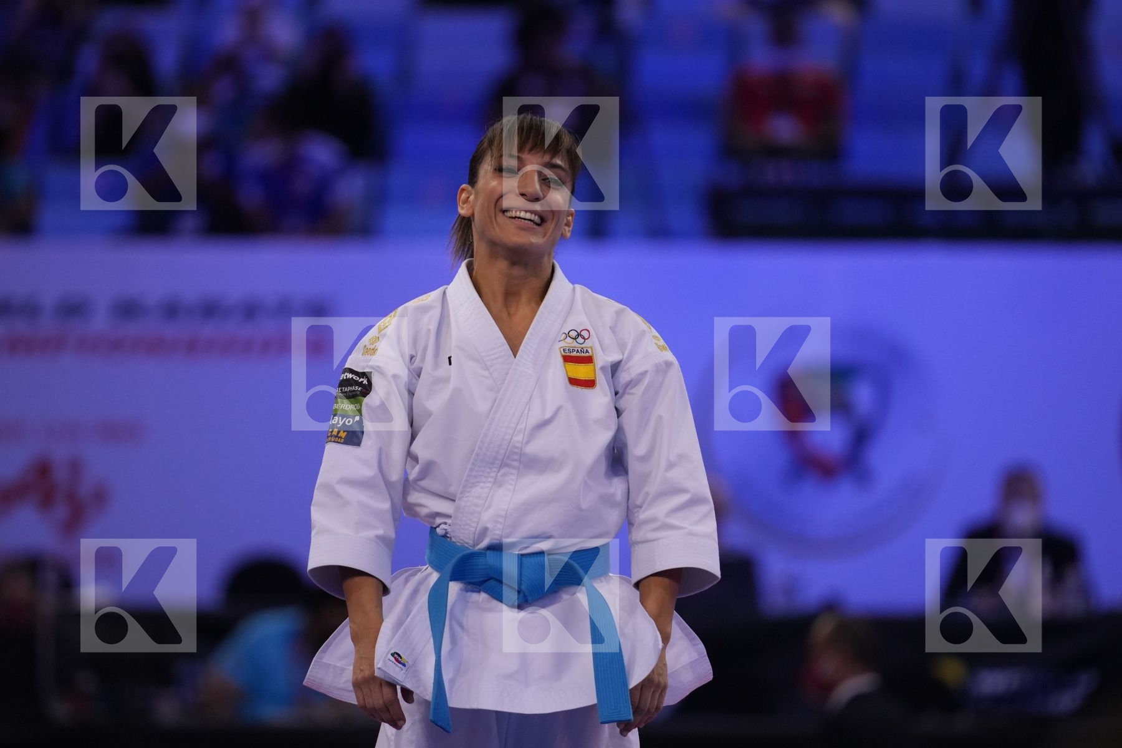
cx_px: 561
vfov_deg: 4.6
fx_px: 9349
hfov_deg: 6.9
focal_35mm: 300
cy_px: 374
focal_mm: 200
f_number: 2.8
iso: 1250
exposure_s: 1/1000
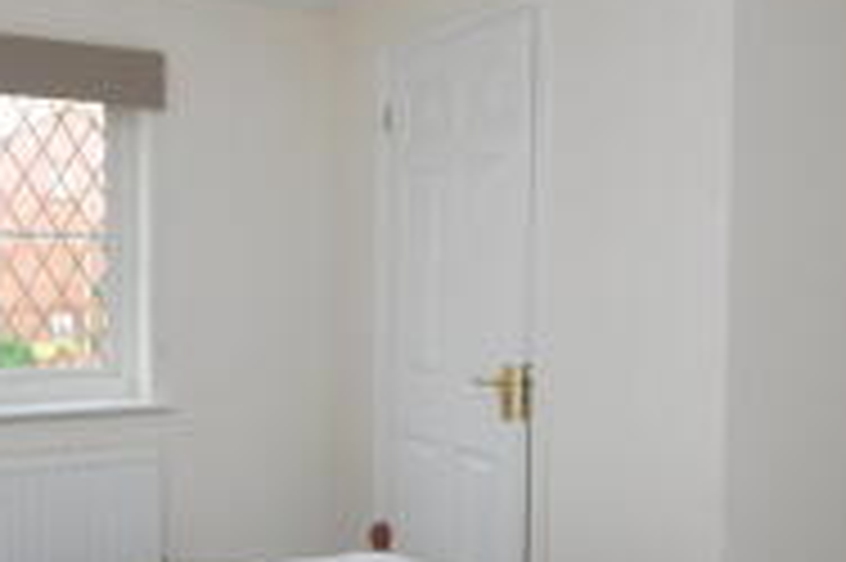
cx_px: 256
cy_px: 326
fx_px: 892
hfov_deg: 49.5
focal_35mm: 38
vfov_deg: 34.9
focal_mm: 10
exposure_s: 1/60
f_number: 4
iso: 100
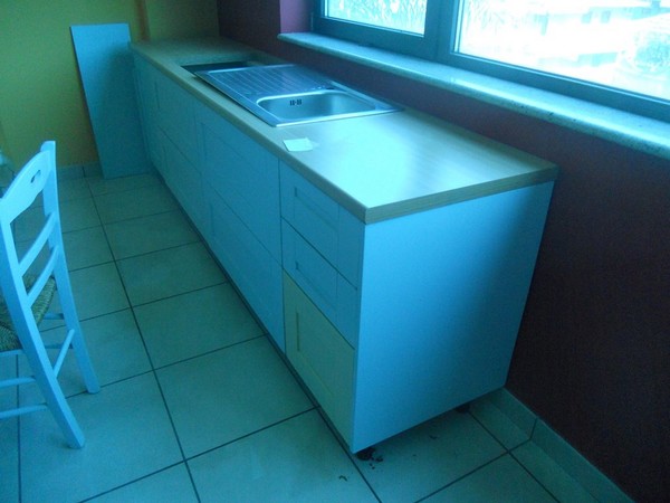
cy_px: 252
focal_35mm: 27
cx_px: 335
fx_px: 523
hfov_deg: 65.3
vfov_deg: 51.4
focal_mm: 4.9
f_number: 3.2
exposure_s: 1/80
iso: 400
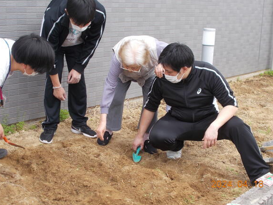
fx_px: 410
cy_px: 103
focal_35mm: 52
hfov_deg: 36.8
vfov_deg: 28.0
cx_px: 136
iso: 80
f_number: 4.5
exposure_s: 1/100
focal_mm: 9
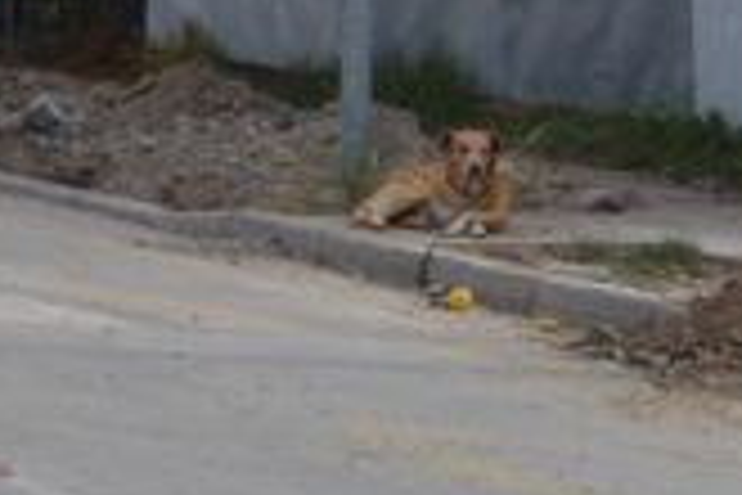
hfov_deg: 7.9
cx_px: -917
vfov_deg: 5.6
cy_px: -207
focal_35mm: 244
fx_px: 5035
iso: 400
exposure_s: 1/1000
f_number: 5
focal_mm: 35
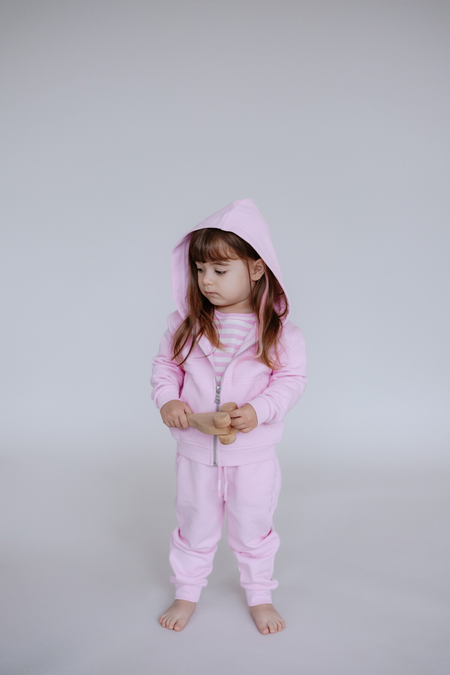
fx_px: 937
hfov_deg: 27.0
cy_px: 338
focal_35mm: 50
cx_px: 225
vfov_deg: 39.6
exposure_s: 1/250
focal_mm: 33
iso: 1250
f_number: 1.4
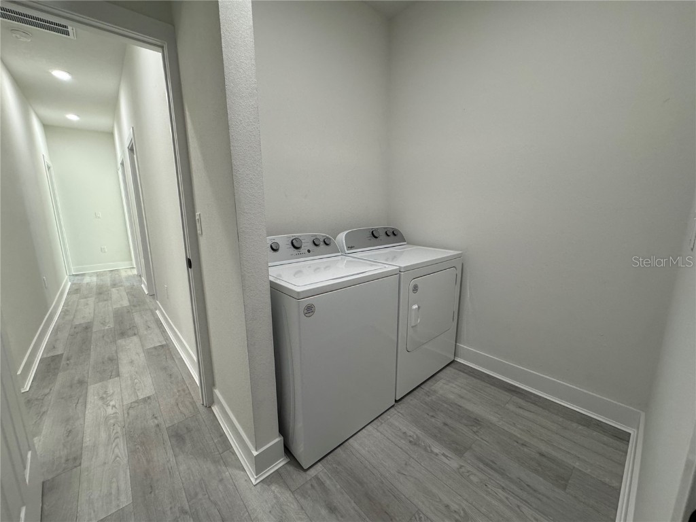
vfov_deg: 85.7
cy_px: 261
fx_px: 281
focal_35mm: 14
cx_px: 348
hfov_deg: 102.1
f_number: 2.2
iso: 250
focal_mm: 2.22
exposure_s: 1/120
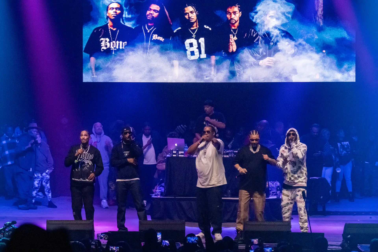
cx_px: 189
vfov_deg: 11.3
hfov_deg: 16.9
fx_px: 1270
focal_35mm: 121
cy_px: 126
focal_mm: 80.4
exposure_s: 1/250
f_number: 5
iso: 10000
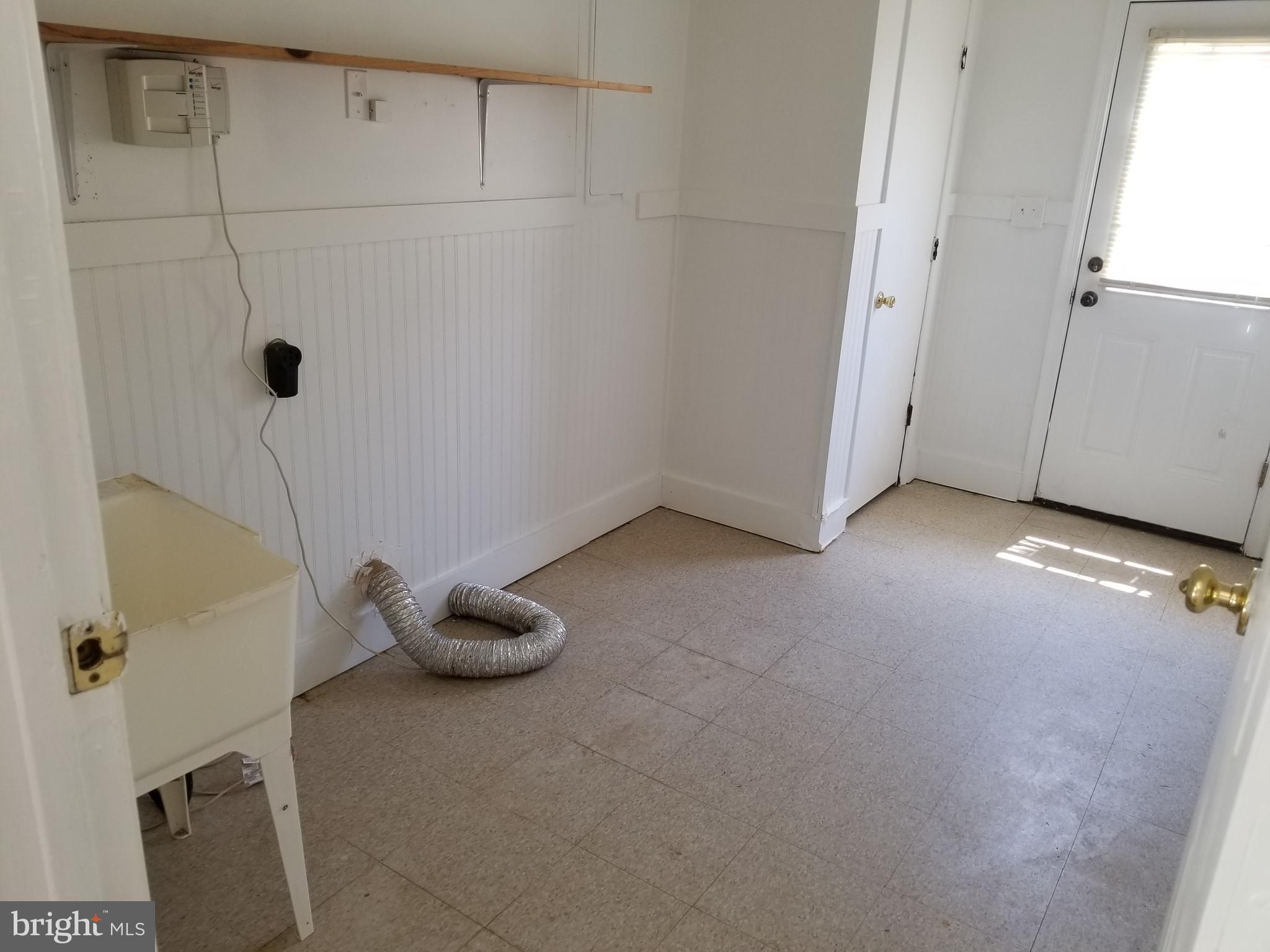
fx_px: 954
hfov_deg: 67.3
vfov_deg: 53.1
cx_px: 635
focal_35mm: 26
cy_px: 476
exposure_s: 1/60
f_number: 1.7
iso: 64
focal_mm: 4.25
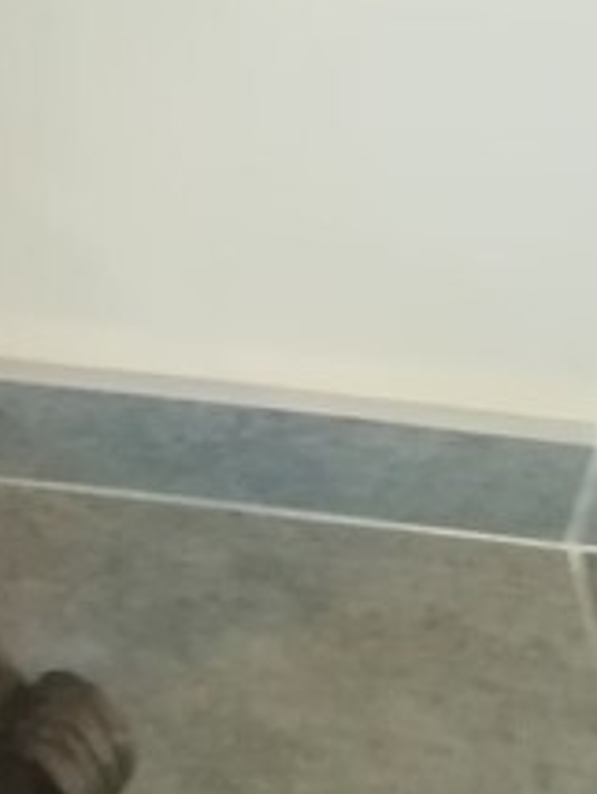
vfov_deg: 17.7
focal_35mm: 97
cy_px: -467
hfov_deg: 14.0
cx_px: -397
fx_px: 2226
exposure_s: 1/20
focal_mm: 3.83
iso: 400
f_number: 2.2
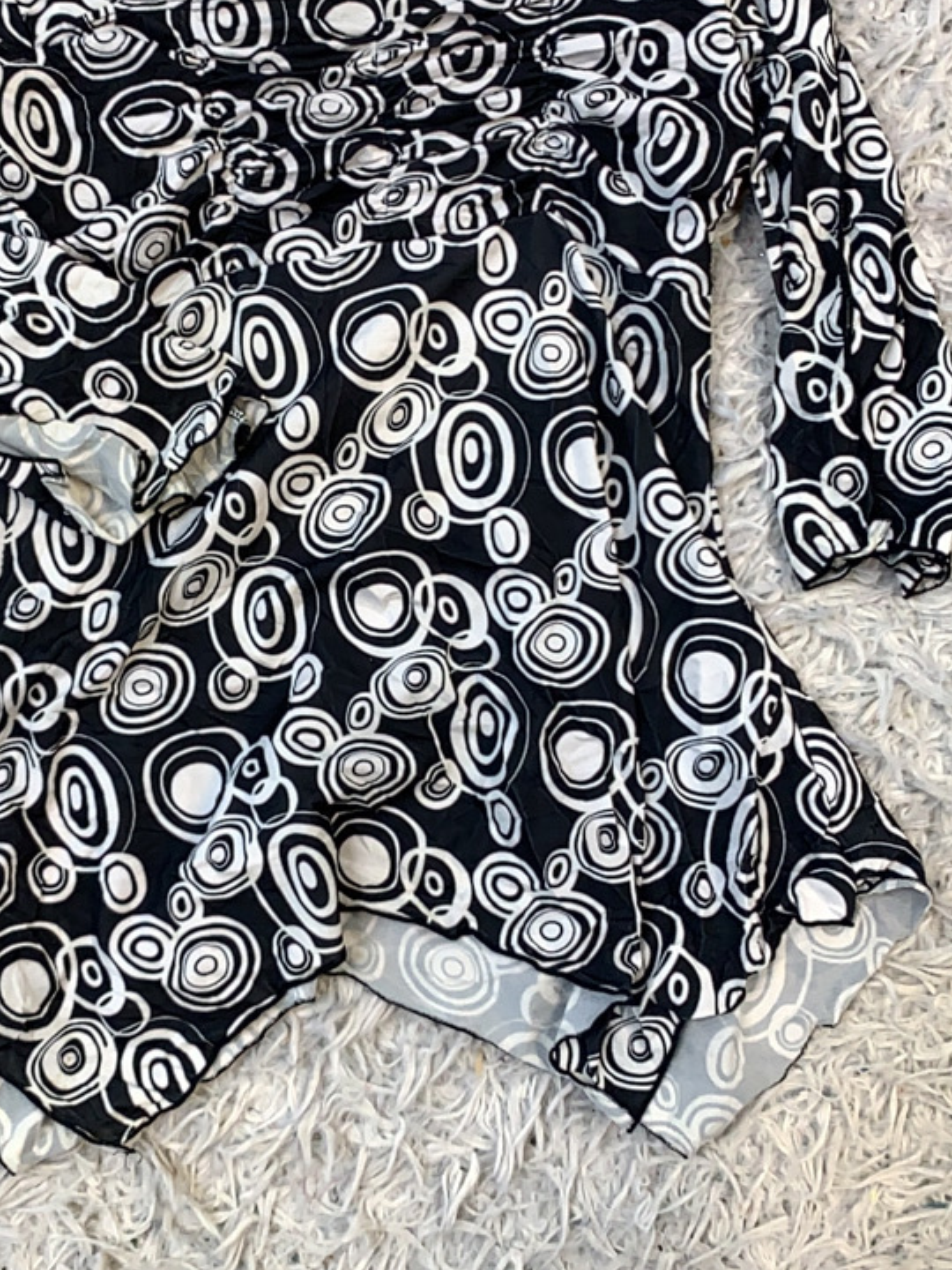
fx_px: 1430
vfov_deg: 47.6
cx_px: 376
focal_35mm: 39
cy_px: 519
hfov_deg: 36.7
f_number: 1.8
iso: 64
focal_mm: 4.25
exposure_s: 1/100
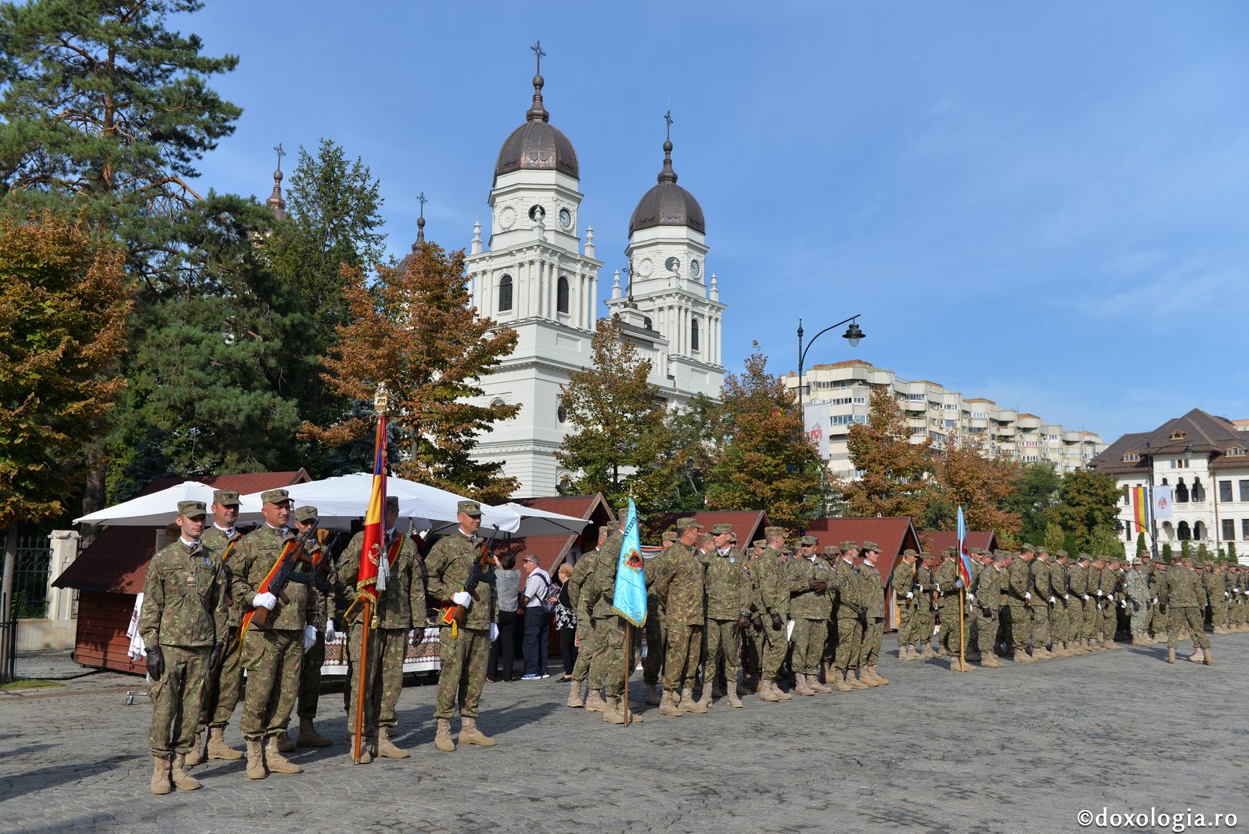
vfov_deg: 41.2
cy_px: 417
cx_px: 624
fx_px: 1111
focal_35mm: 32
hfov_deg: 58.7
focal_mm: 32
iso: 200
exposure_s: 1/2000
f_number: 4
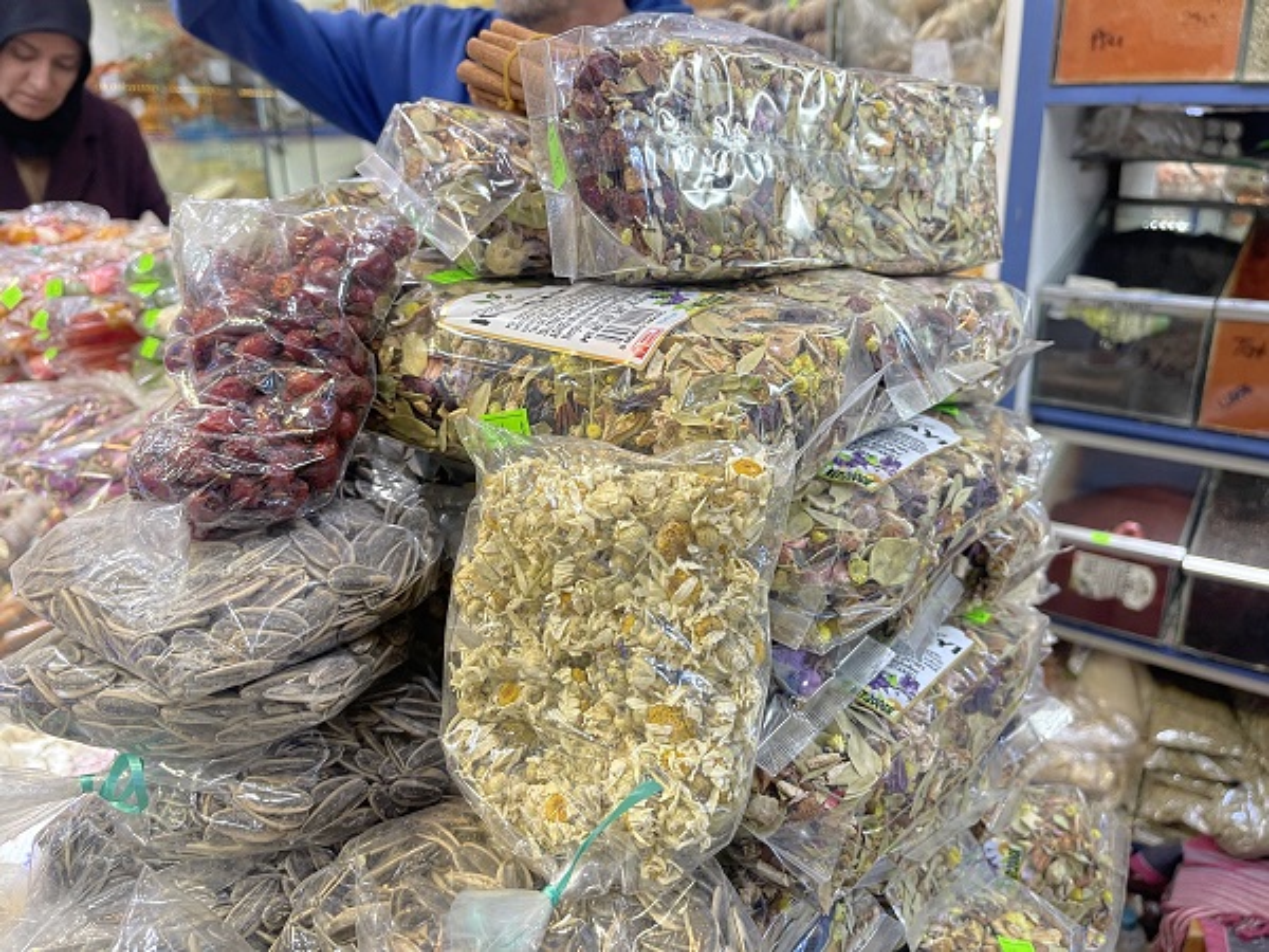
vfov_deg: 54.9
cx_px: 634
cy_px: 476
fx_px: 916
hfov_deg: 69.4
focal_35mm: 25
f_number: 1.6
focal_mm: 5.1
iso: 80
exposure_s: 1/50
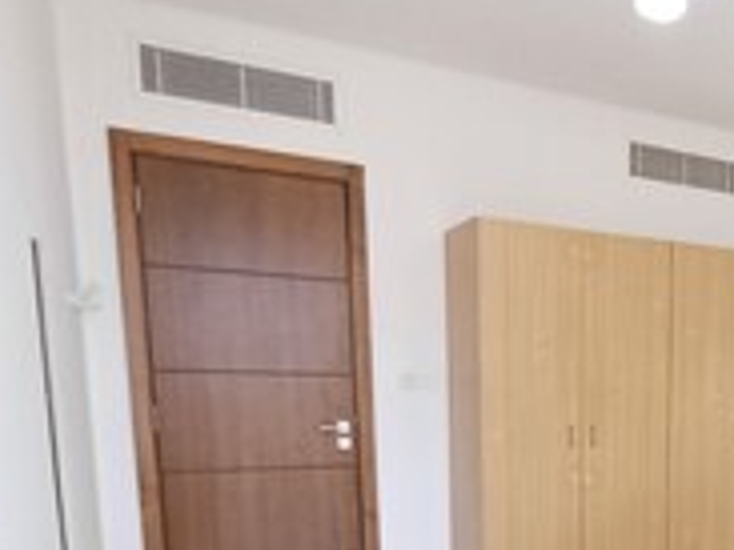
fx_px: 848
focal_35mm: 40
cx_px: 736
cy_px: 536
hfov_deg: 40.8
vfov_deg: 33.2
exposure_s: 1/50
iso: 160
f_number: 2.2
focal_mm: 1.64
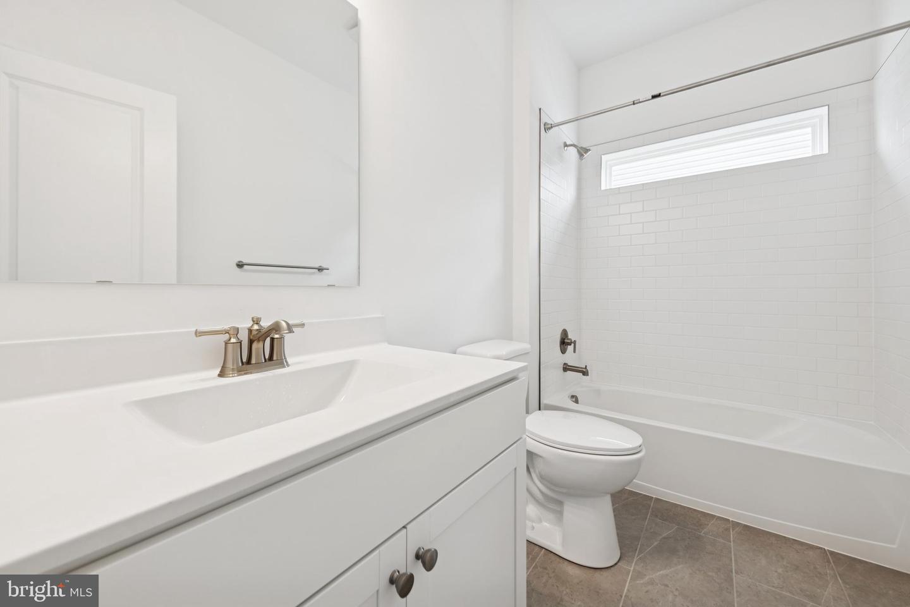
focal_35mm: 14
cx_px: 455
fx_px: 354
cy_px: 304
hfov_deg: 104.3
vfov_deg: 81.2
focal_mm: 14
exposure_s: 1/8
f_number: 8
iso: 100
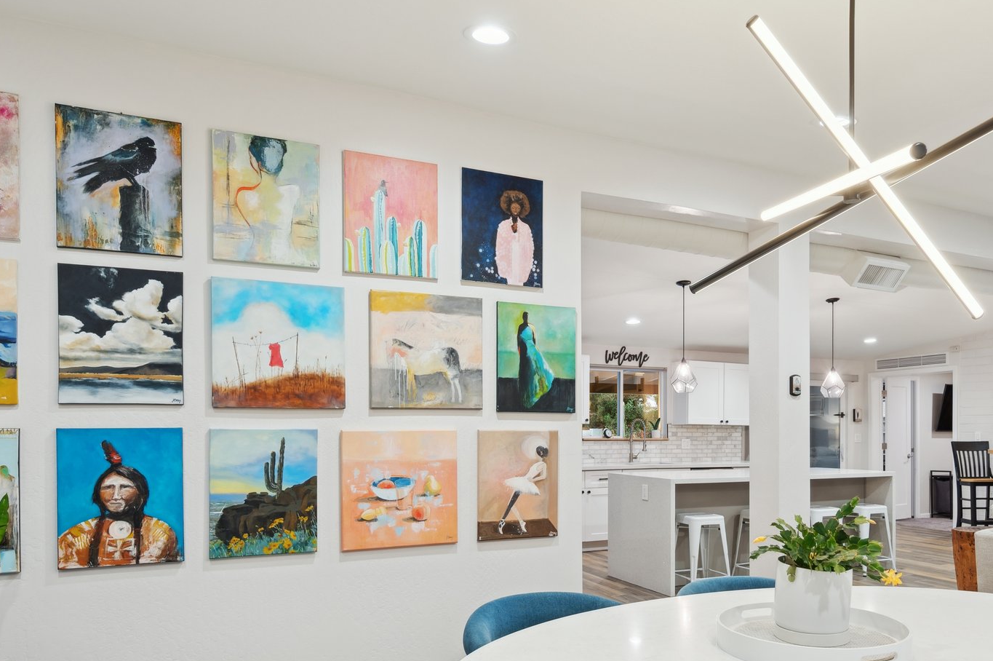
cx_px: 552
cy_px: 434
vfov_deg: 47.2
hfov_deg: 67.2
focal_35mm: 27
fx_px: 744
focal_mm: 18
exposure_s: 1/13
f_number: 8
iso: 320
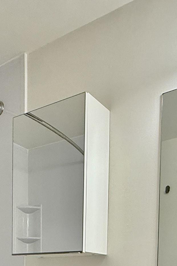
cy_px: 300
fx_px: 354
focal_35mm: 48
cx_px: 59
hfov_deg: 27.9
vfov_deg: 34.7
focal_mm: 2.22
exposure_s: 1/120
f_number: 2.2
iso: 160
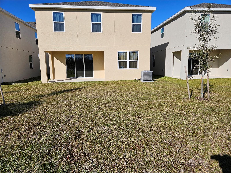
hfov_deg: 73.9
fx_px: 153
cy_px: 86
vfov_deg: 58.9
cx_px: 116
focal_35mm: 23
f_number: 1.8
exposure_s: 1/3109
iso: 25
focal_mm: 5.4
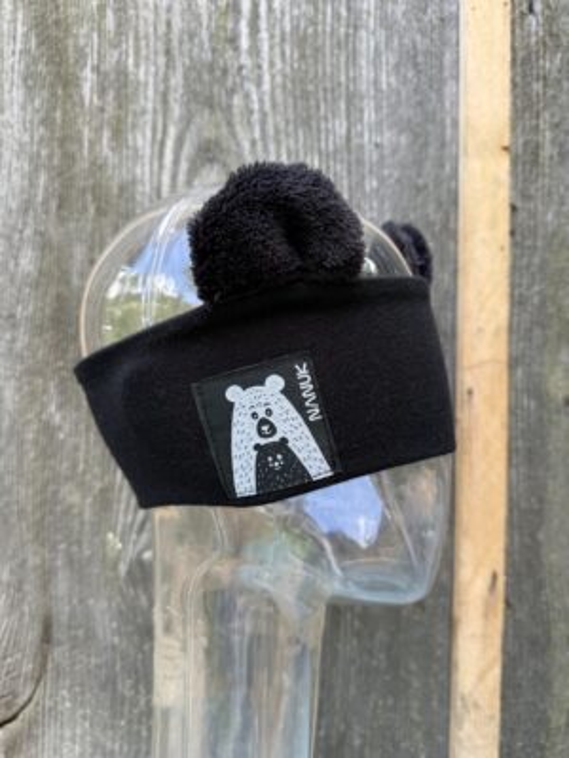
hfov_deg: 56.8
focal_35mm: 24
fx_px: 526
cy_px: 379
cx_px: 284
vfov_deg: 71.6
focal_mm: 6.76
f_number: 1.78
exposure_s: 1/130
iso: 50
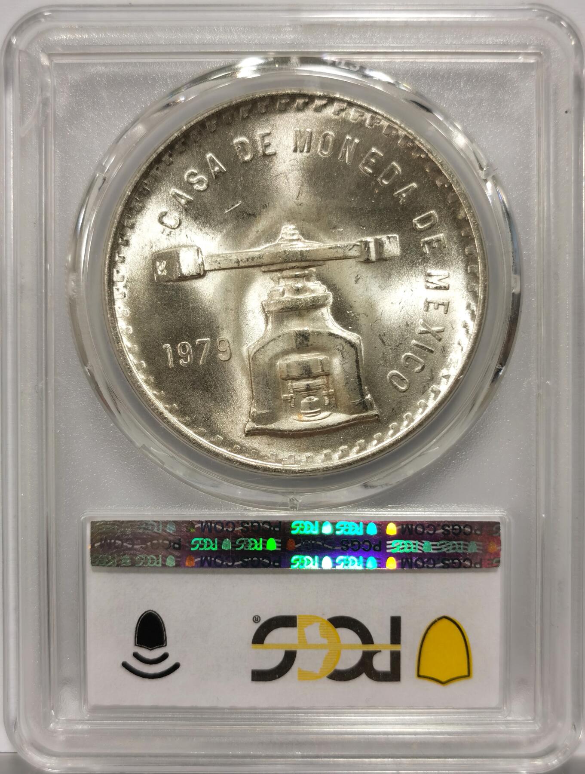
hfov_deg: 27.2
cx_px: 292
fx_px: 1210
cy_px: 387
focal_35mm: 54
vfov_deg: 35.4
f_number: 16
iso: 64
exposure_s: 1/100
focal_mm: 5.56
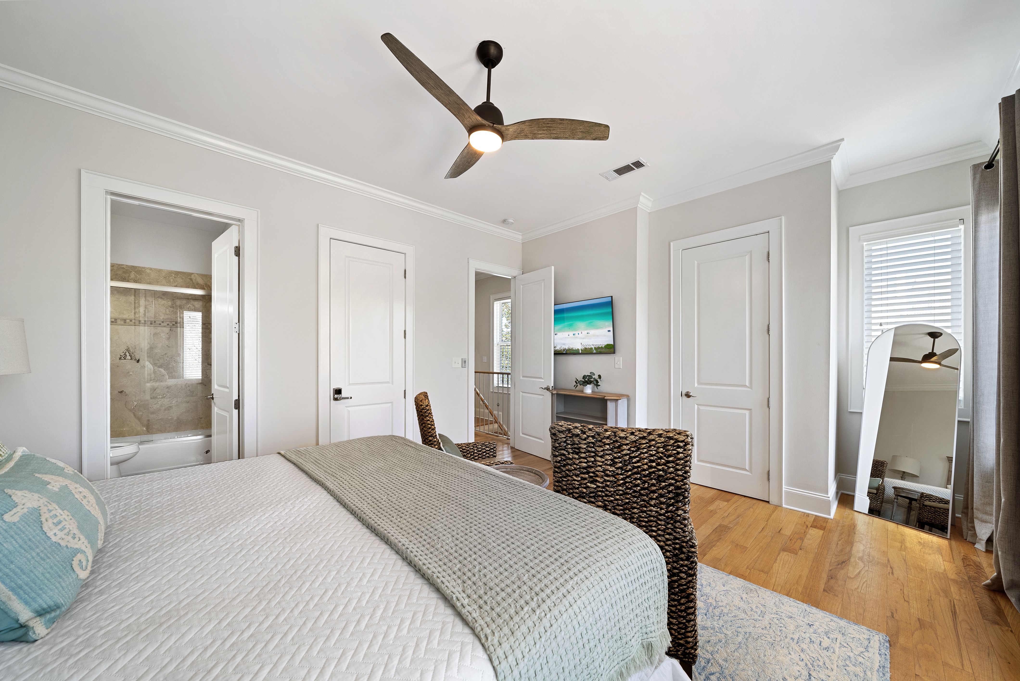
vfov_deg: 90.1
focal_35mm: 12
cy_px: 340
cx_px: 510
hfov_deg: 112.6
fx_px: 340
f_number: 7.1
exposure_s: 1/4
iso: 250
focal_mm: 12
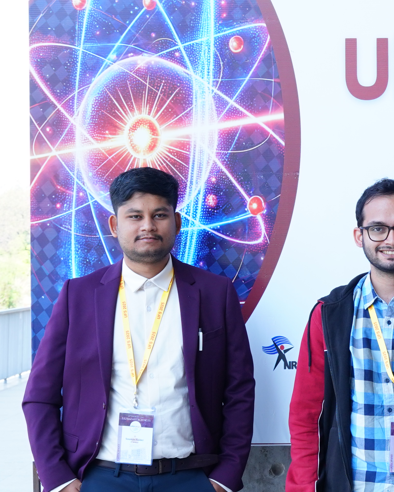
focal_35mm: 106
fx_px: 1545
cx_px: 492
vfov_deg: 18.1
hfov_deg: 14.0
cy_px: 207
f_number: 7.1
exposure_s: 1/125
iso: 400
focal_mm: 28
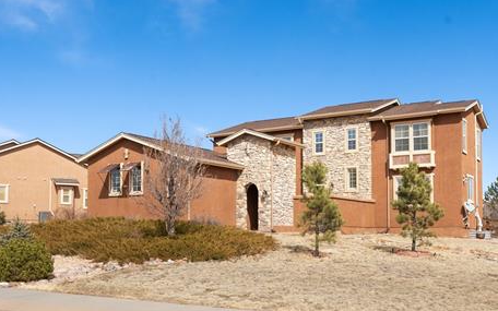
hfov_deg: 49.2
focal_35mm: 40
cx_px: 273
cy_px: 160
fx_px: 543
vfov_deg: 32.0
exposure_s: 1/350
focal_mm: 28
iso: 250
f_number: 8
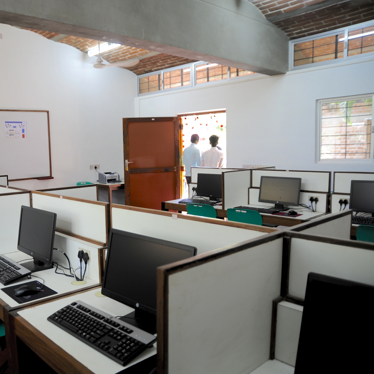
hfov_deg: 51.4
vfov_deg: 52.5
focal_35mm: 31
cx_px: 120
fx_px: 379
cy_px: 187
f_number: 3.5
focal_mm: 24
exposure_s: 1/40
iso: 400
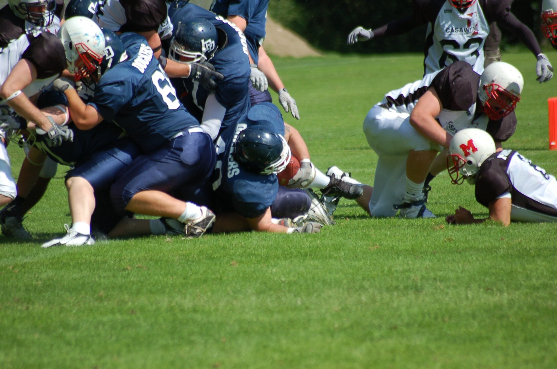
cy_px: 184
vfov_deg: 3.4
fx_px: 6254
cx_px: 278
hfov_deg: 5.1
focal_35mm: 405
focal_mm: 270
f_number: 5.6
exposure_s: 1/1000
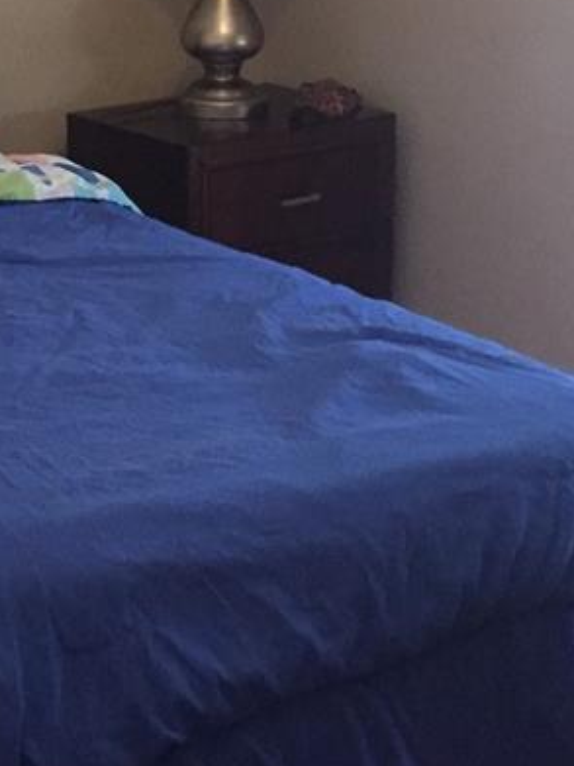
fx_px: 1969
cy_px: 112
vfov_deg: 21.6
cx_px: -14
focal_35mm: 89
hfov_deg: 16.2
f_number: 2.2
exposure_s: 1/15
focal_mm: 4.15
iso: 400
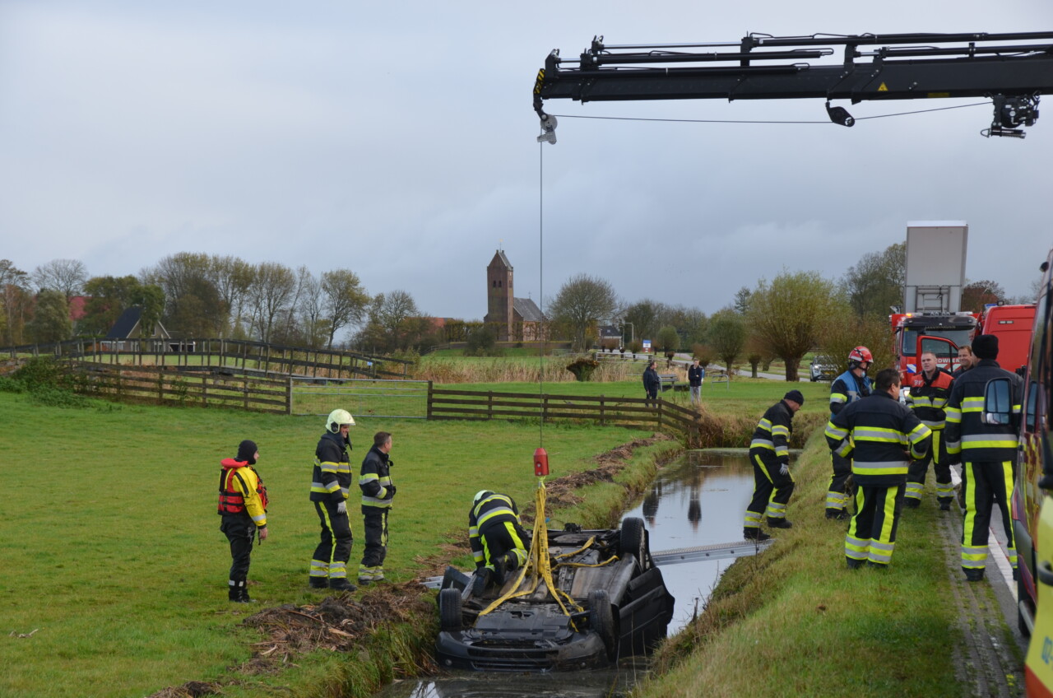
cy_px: 349
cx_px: 526
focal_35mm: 98
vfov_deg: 14.0
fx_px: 2846
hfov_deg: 21.0
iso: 200
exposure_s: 1/250
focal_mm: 65
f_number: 8
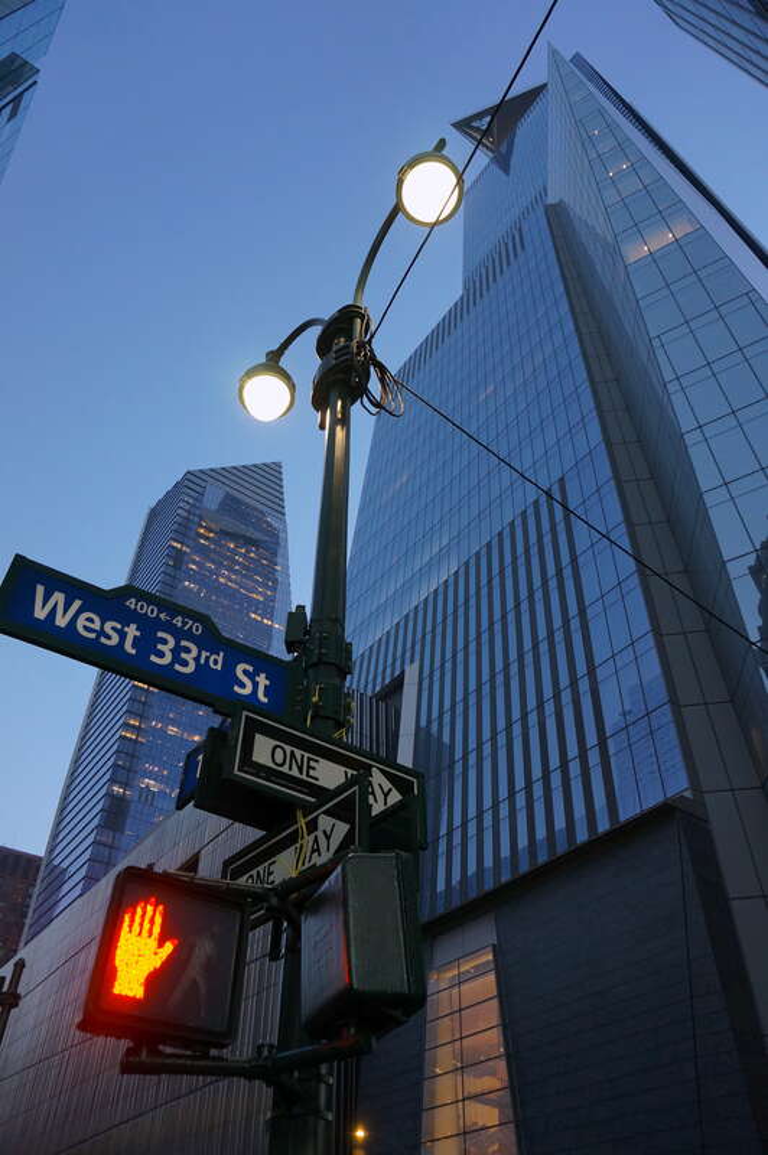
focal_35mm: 24
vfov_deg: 73.8
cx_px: 384
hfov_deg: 53.1
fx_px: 769
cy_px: 578
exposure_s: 1/160
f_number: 4
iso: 800
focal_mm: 16
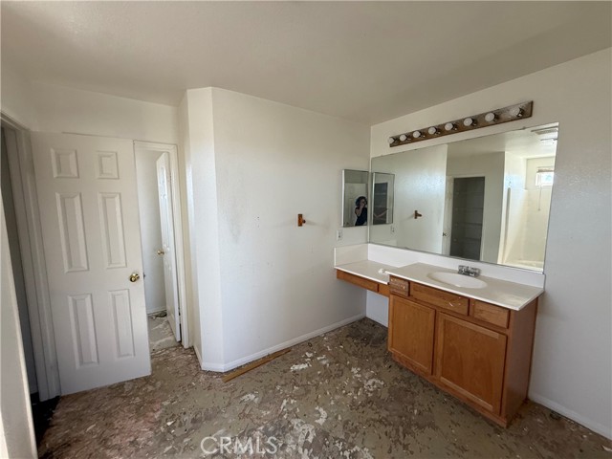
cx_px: 306
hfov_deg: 102.1
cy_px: 230
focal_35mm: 14
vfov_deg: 85.7
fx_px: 248
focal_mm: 2.22
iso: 160
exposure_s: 1/99
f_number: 2.2
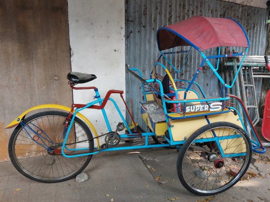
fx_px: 195
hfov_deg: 69.4
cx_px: 135
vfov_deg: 54.9
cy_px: 101
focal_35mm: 25
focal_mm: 5.23
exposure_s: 1/100
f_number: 1.8
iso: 80
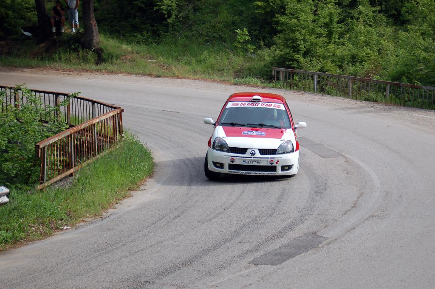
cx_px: 218
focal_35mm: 105
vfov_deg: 13.0
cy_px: 144
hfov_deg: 19.5
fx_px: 1268
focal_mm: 70
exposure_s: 1/1000
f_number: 5.3
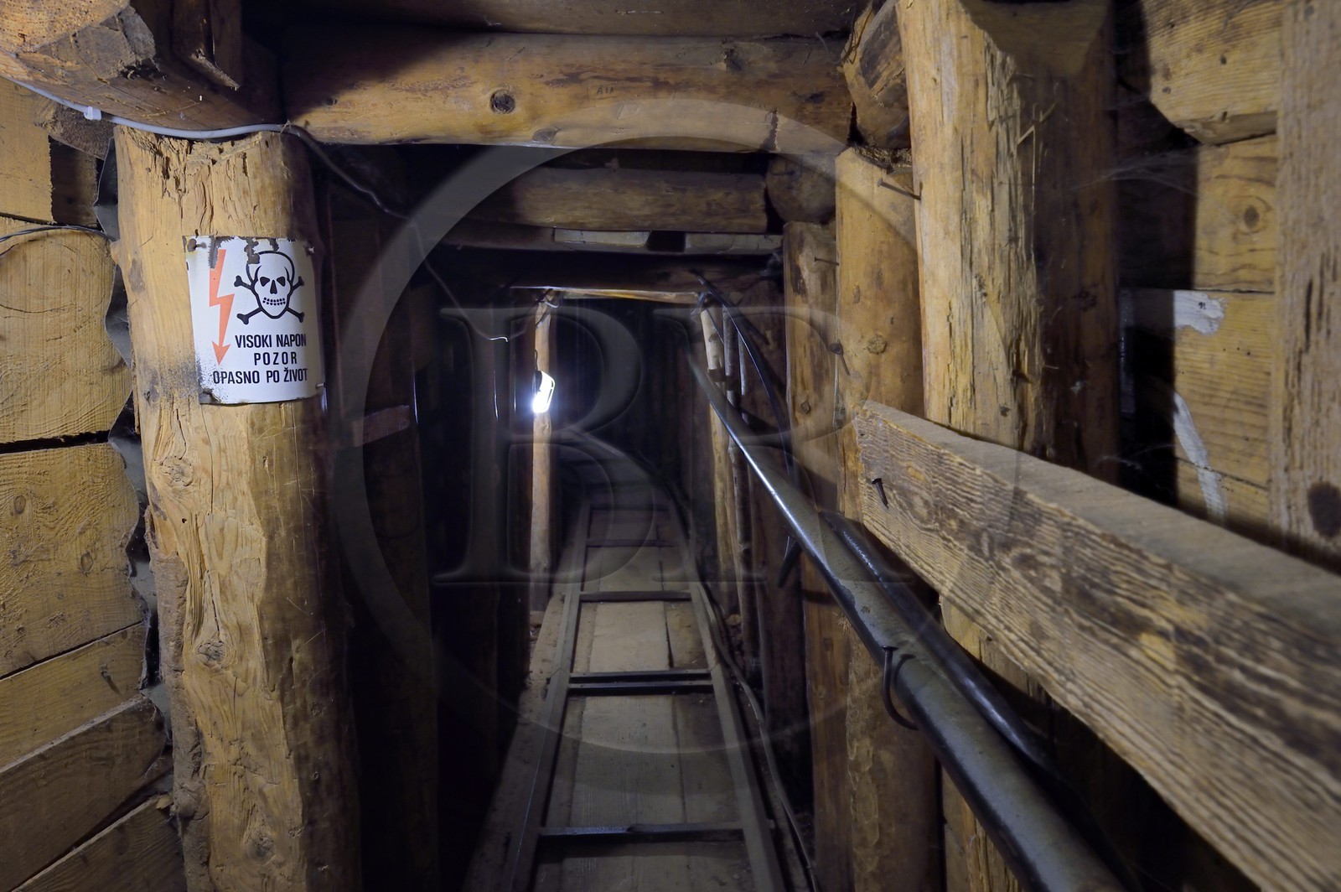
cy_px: 446
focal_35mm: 23
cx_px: 670
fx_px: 856
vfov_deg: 55.0
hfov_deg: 76.1
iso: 800
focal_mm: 23
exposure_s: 1/10
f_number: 8
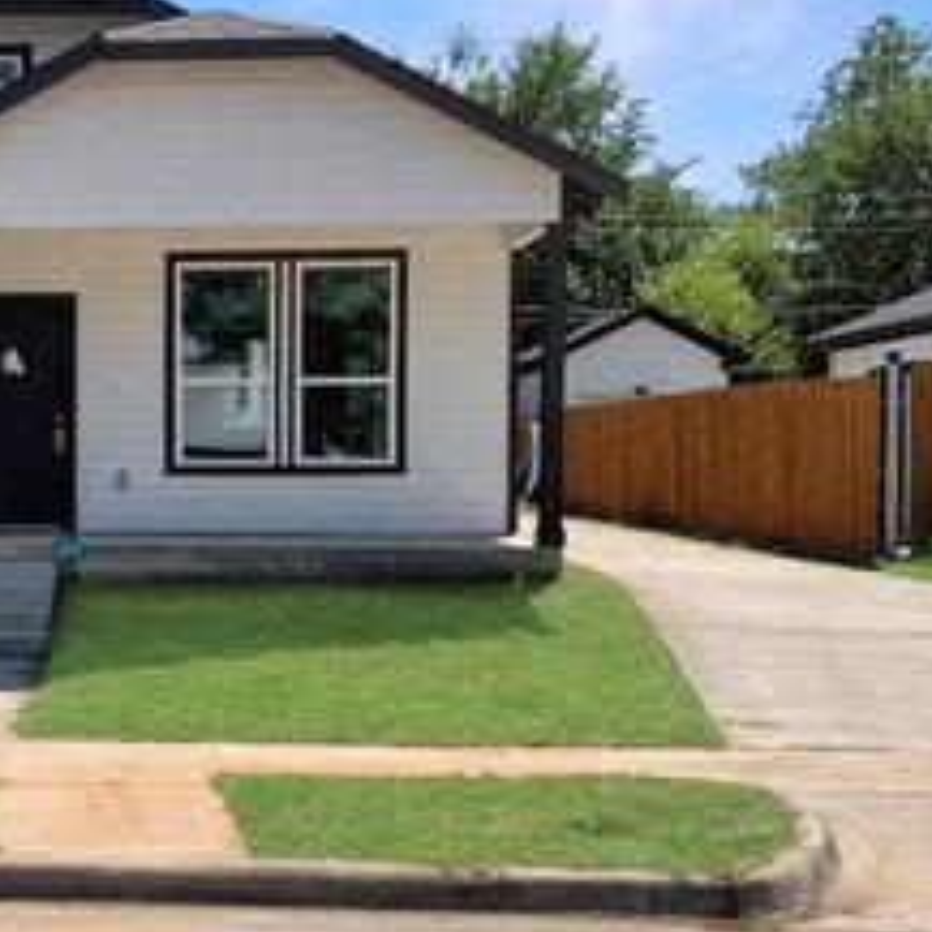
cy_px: 586
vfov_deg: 32.0
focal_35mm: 53
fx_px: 1614
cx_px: 26
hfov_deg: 30.2
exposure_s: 1/2309
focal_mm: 4.25
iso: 25
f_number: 1.8
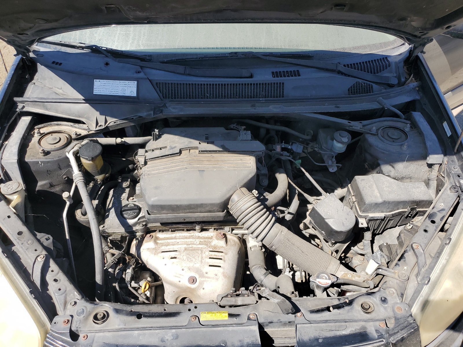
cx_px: 232
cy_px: 174
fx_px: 348
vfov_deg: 53.1
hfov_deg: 67.3
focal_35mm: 26
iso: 50
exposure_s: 1/1429
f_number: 1.5
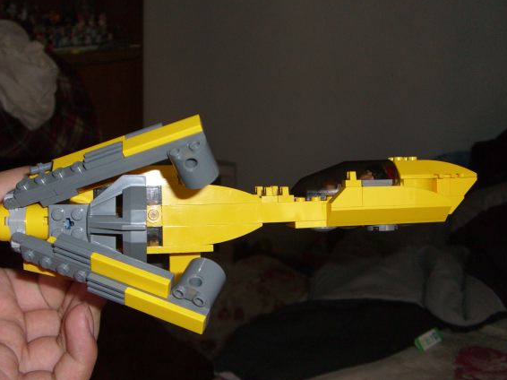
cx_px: 243
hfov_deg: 43.9
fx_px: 630
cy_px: 191
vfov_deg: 33.6
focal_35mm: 43
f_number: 2.7
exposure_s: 1/60
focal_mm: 6.2
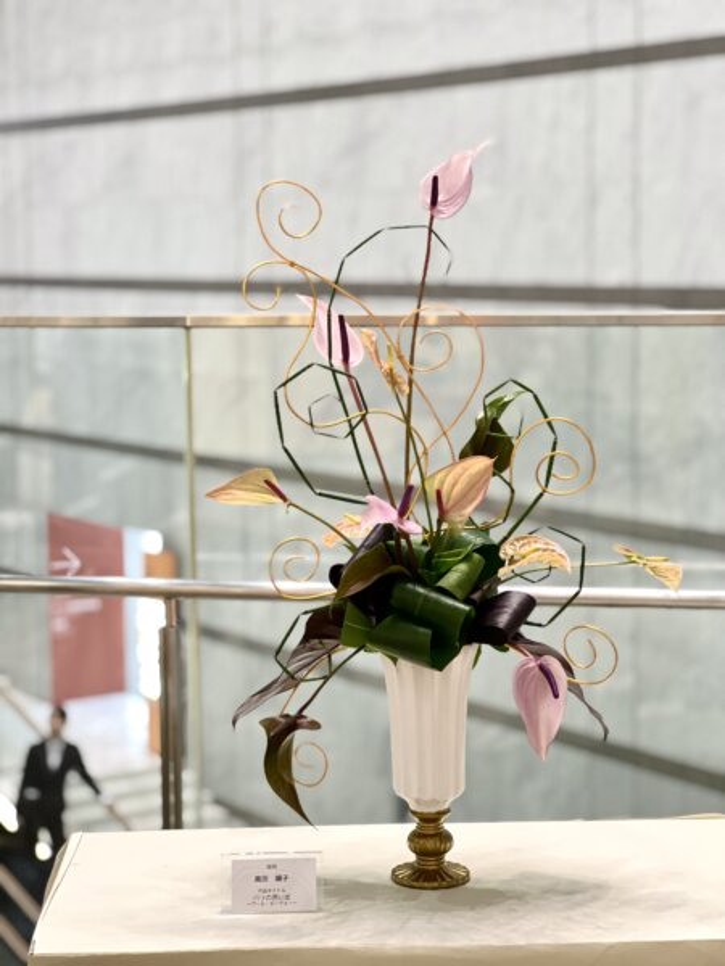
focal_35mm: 77
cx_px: 362
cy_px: 483
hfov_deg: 19.1
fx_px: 2150
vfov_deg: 25.3
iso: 400
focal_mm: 9
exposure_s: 1/24
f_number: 2.8
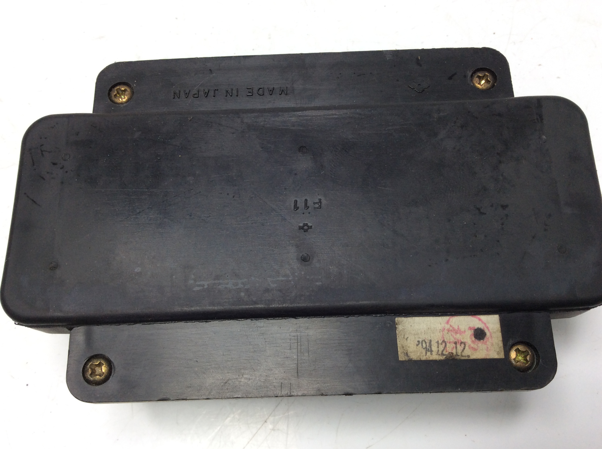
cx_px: 301
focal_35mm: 32
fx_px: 556
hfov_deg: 56.9
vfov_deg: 44.1
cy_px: 224
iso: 32
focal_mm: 3.3
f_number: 2.4
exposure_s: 1/237
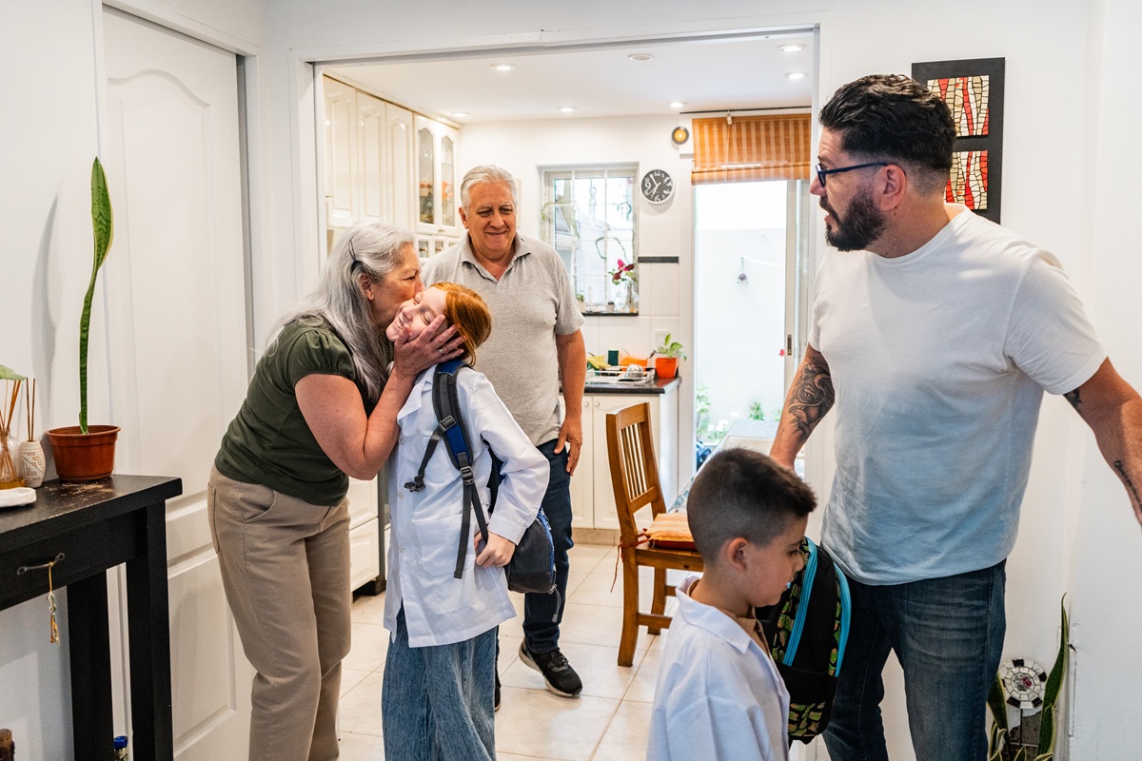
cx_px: 571
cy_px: 380
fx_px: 952
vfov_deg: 43.6
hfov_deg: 61.9
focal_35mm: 30
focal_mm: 30
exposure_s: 1/200
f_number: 3.5
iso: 1250
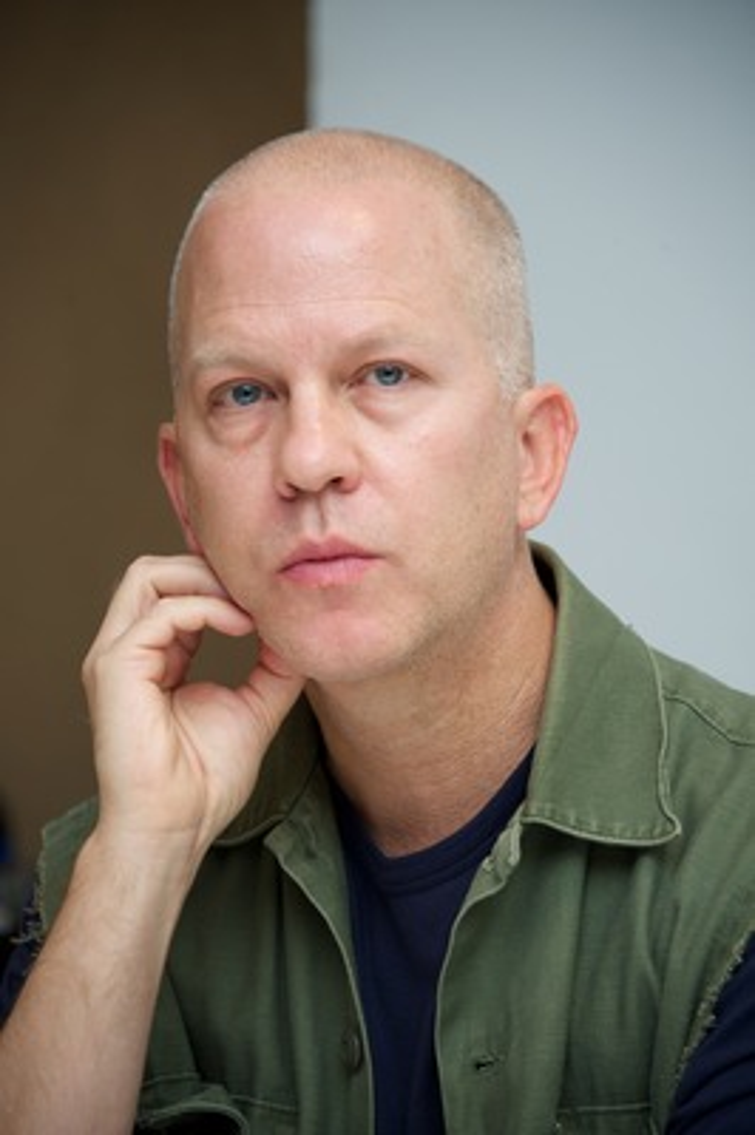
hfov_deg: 6.5
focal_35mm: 210
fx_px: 6617
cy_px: 568
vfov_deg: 9.8
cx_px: 378
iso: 500
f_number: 5.6
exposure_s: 1/60
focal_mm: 210
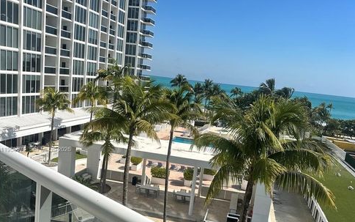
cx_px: 179
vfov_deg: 35.9
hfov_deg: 55.3
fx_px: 339
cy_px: 150
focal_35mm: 35
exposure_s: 1/7042
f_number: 1.78
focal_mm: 6.86
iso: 80
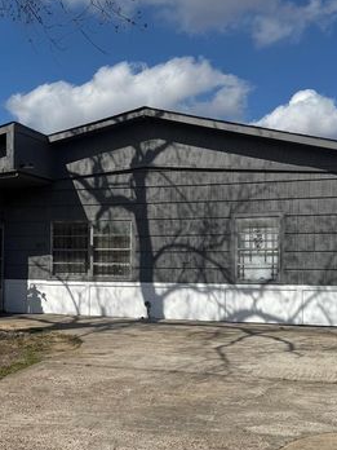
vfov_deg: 41.1
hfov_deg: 31.2
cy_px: 258
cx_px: 106
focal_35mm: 46
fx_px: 597
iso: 80
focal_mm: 6.76
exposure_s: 1/10417
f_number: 1.78
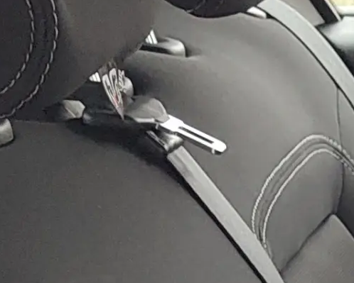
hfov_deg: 10.0
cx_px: 781
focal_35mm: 173
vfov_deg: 7.4
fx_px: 1814
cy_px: 984
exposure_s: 1/50
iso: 323
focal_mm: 5.56
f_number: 1.8
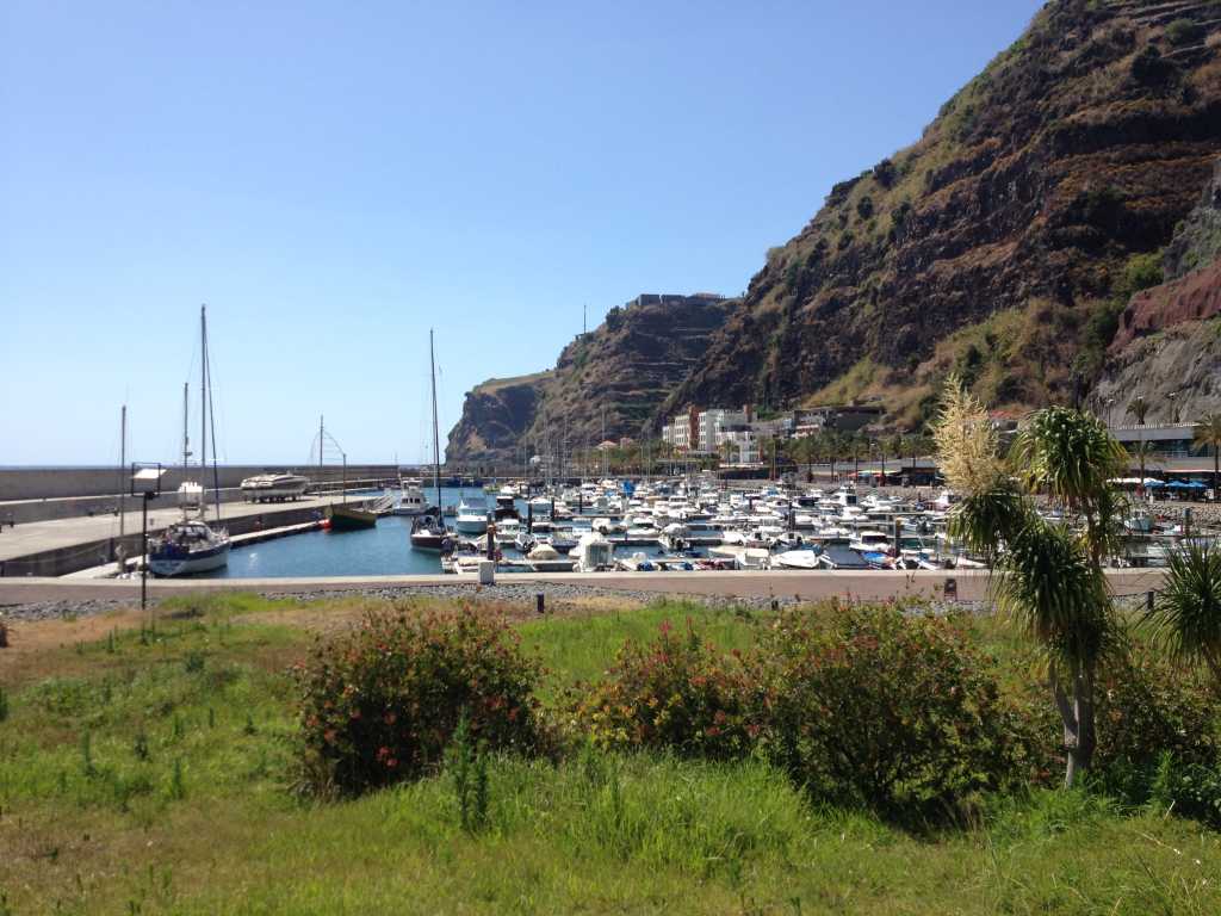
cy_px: 458
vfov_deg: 40.7
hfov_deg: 52.6
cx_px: 610
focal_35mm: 35
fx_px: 1235
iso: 64
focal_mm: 4.28
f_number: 2.4
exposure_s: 1/1783
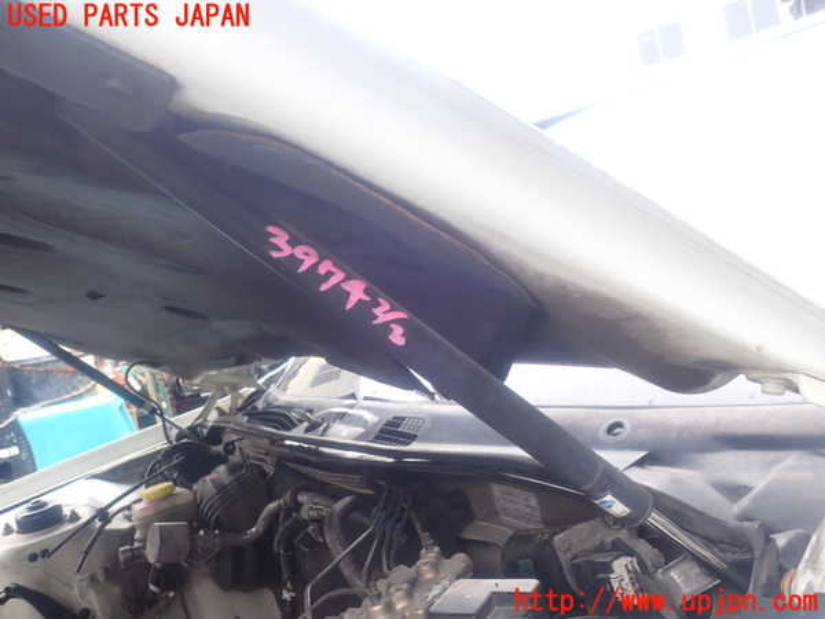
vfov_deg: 46.8
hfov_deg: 60.0
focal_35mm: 30
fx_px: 715
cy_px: 310
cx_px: 412
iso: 100
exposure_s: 1/80
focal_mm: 5.4
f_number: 3.2
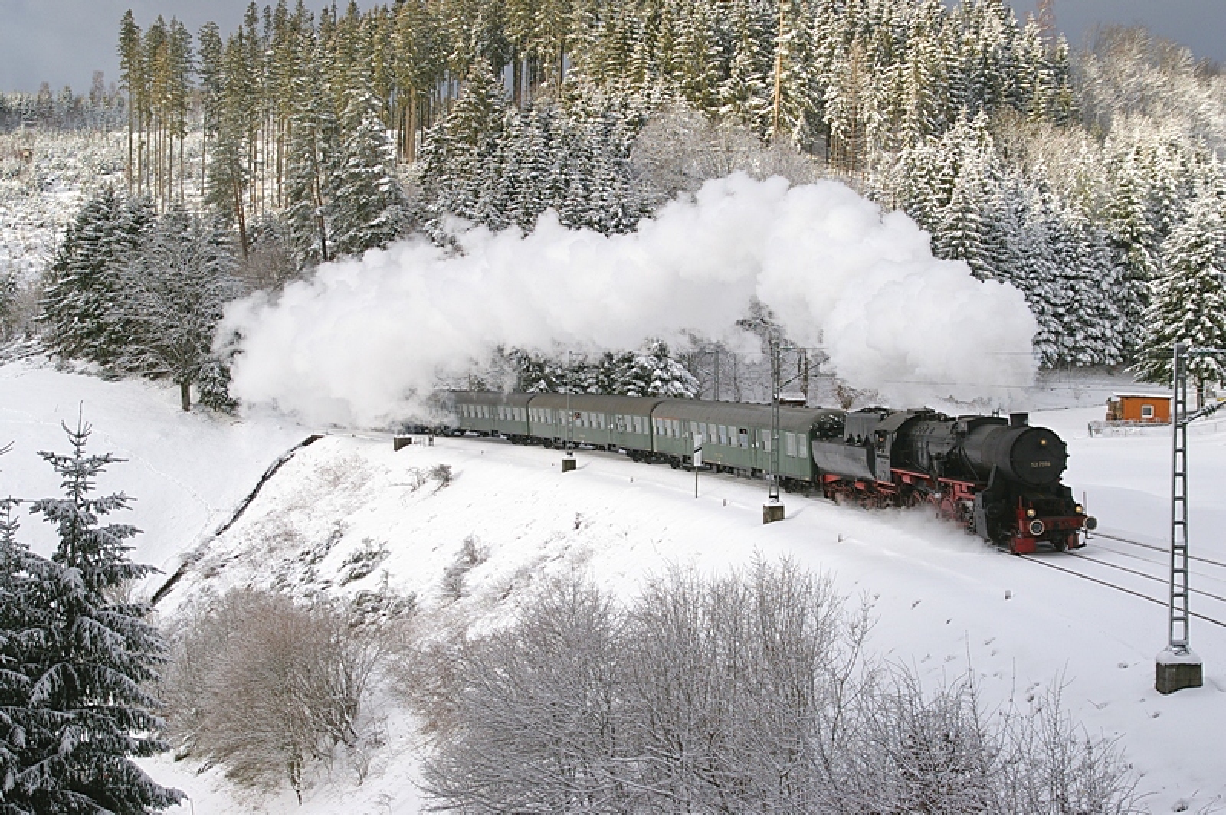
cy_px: 408
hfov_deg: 38.9
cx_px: 613
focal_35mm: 51
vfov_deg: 26.4
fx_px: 1735
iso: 200
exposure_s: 1/1000
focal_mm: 34
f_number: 8
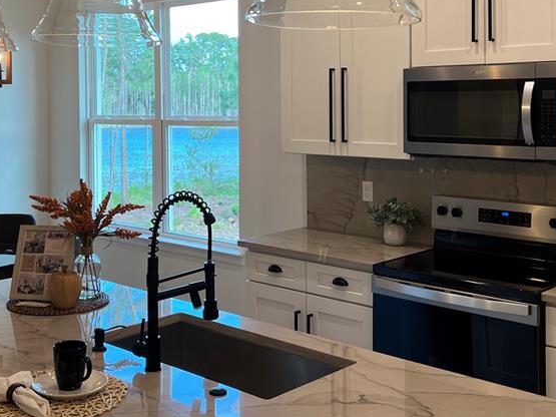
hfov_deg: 39.4
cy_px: 106
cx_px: 212
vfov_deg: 29.8
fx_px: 771
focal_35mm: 48
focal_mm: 5.7
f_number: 1.5
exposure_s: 1/120
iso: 64
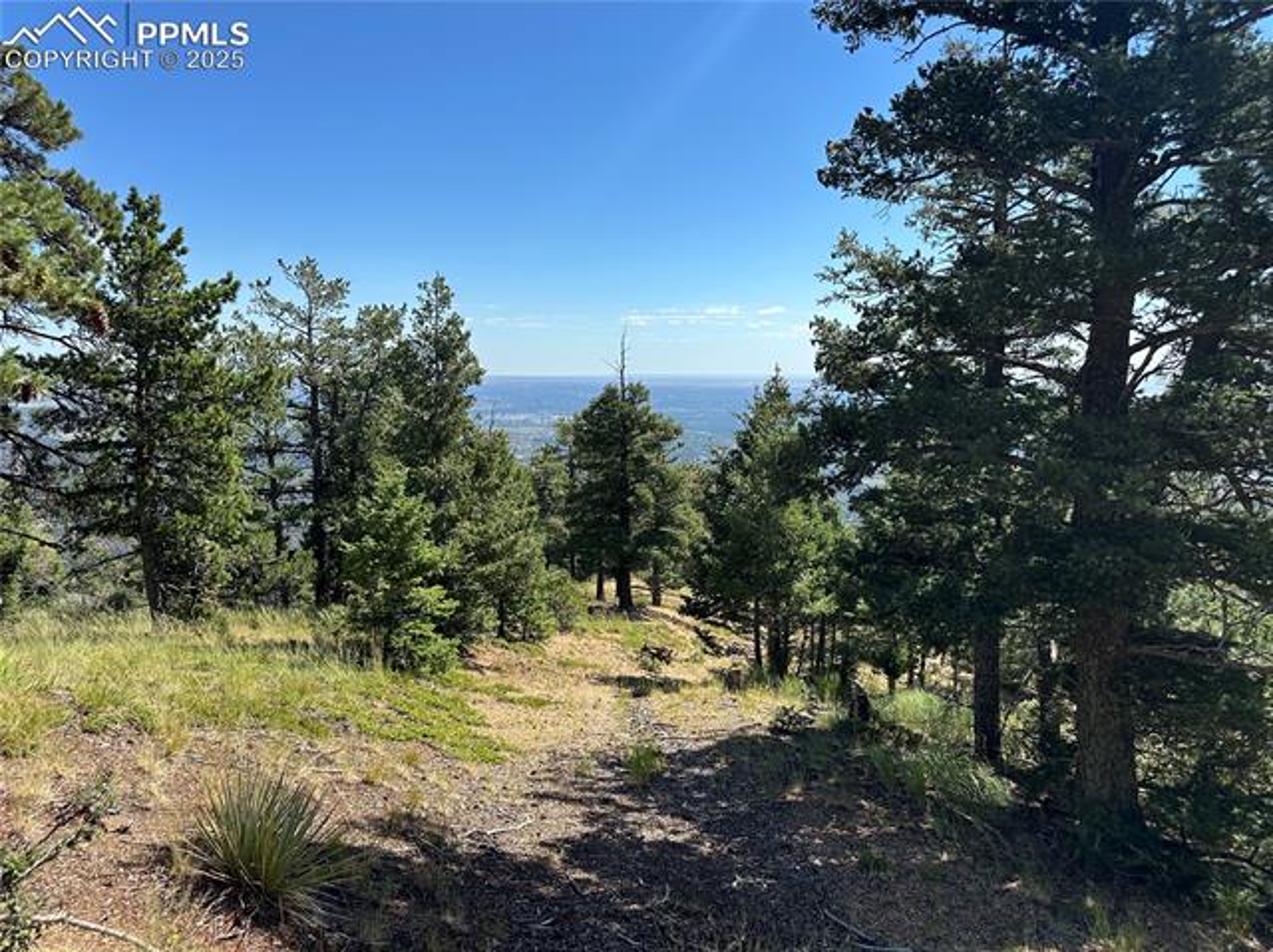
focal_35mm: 24
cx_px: 636
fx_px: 882
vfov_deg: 56.8
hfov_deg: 71.6
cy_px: 476
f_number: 1.78
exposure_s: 1/4016
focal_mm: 6.86
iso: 80
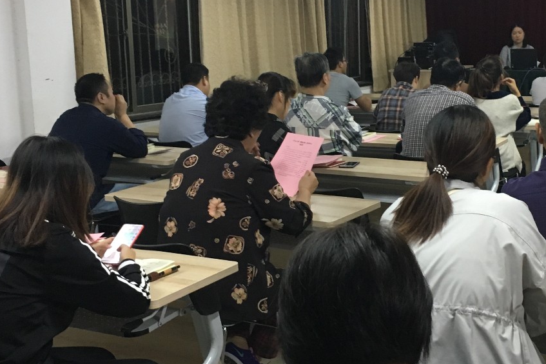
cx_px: 366
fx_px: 864
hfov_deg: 34.7
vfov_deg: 23.7
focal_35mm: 57
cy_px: 156
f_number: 2.2
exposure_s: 1/33
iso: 200
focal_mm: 4.15
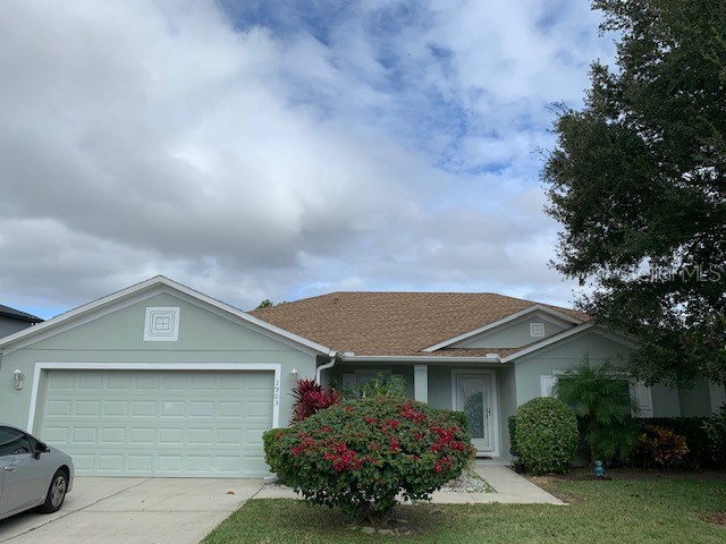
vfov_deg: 53.1
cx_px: 363
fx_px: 545
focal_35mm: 26
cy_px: 272
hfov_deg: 67.3
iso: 25
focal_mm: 4.25
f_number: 1.8
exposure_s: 1/3788
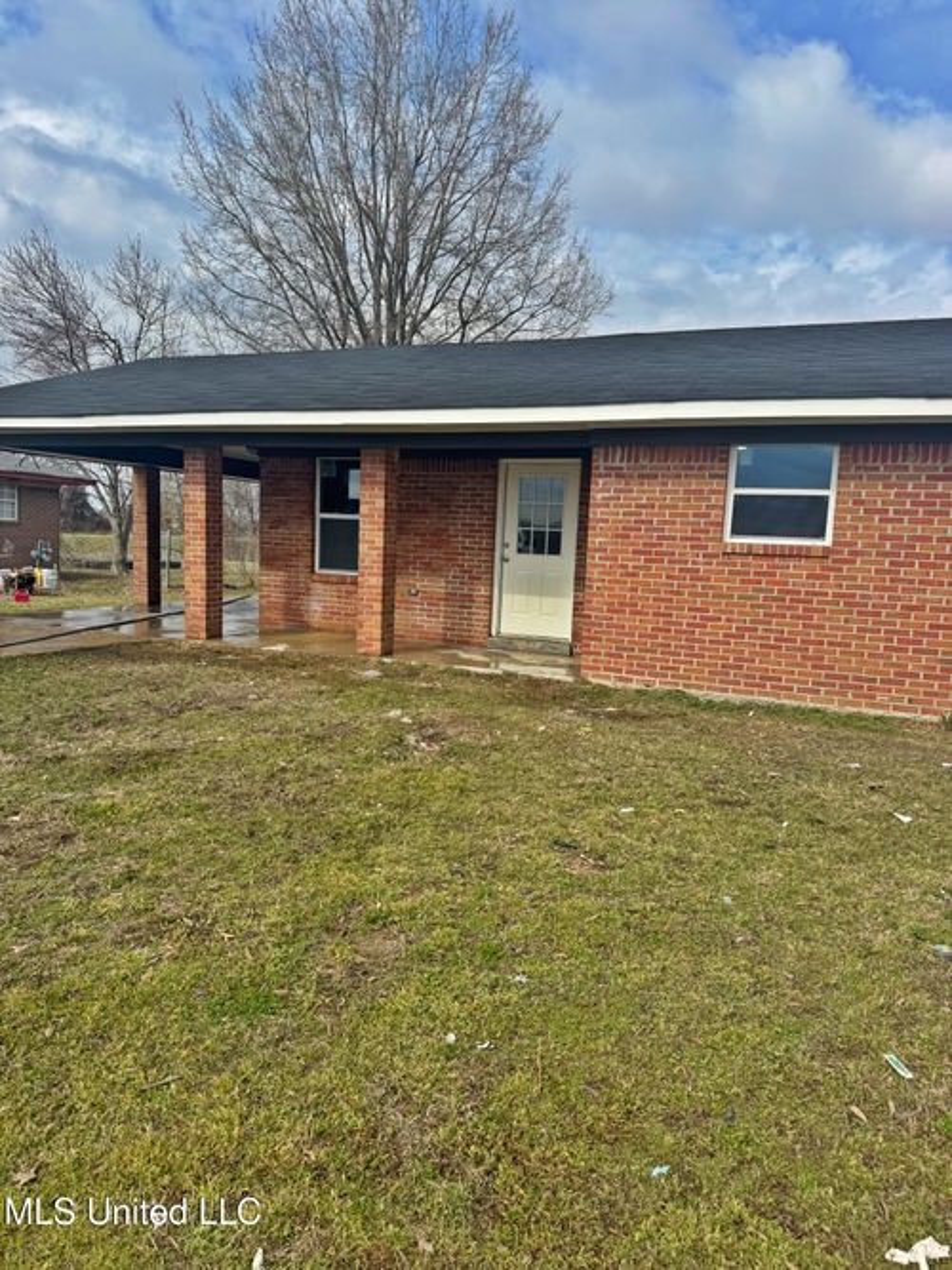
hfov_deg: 56.8
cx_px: 476
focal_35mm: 24
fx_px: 880
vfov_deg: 71.6
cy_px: 635
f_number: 1.78
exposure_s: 1/3413
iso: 80
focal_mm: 6.76
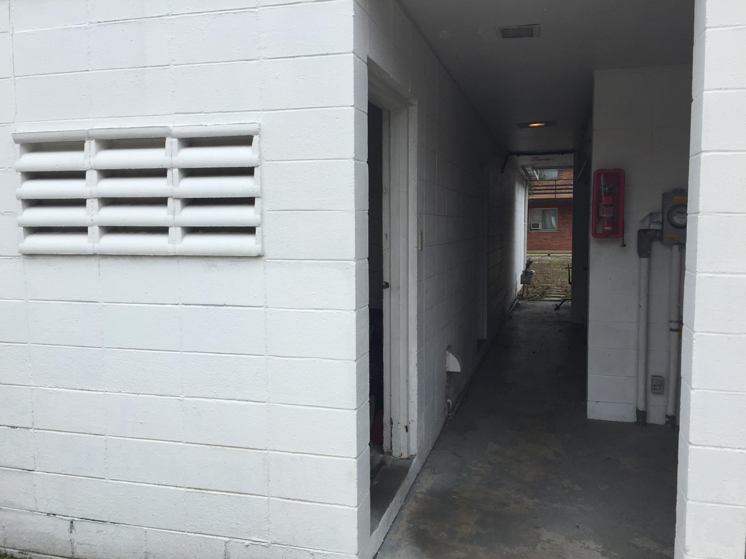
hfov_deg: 61.7
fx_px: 625
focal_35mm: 29
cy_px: 280
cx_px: 373
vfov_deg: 48.2
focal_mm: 4.15
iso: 32
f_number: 2.2
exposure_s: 1/618
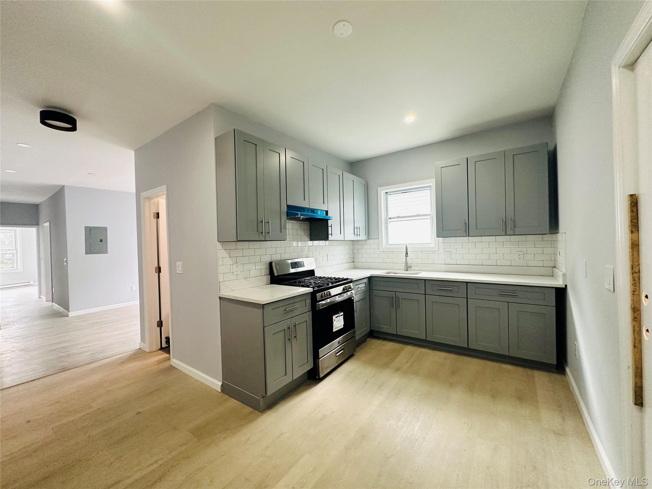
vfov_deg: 85.7
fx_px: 264
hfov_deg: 102.1
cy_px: 244
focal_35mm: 14
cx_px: 326
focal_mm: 2.22
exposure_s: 1/120
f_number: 2.2
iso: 250
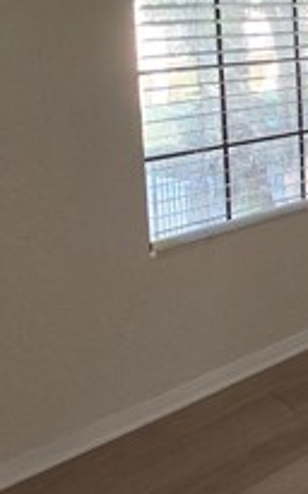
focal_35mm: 43
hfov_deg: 20.1
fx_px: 578
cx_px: 573
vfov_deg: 42.8
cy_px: 60
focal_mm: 2.2
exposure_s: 1/60
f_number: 2.2
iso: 125
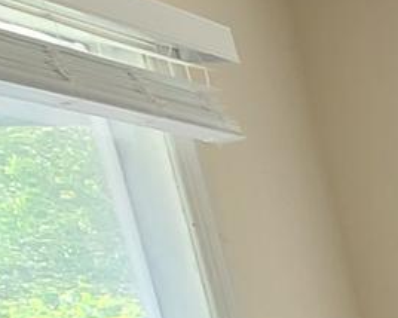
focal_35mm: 97
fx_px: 1142
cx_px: 1316
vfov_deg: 13.4
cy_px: 649
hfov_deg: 10.3
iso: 100
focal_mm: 2.2
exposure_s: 1/60
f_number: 2.2
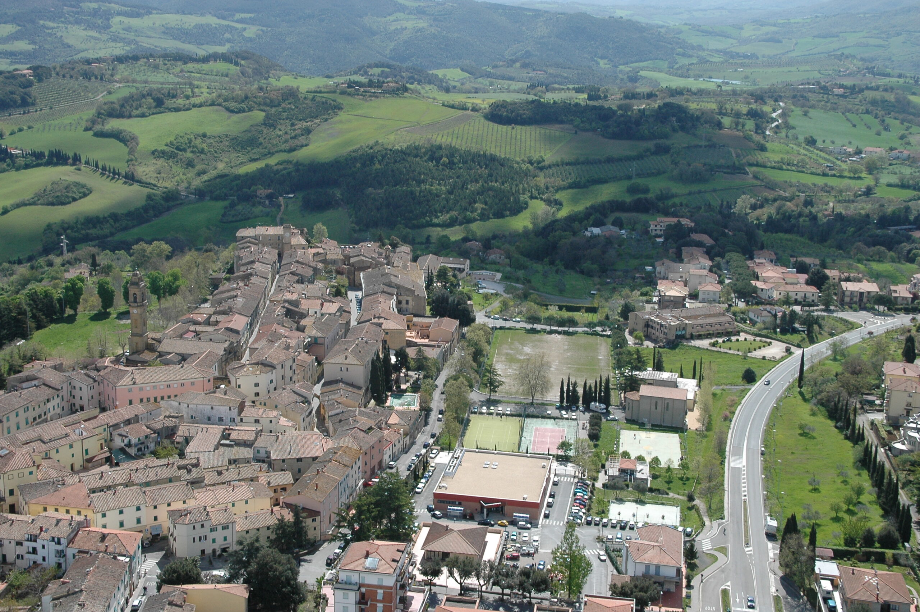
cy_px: 306
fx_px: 1187
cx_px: 460
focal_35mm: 46
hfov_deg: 42.4
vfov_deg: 28.9
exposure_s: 1/500
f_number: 11
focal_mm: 31
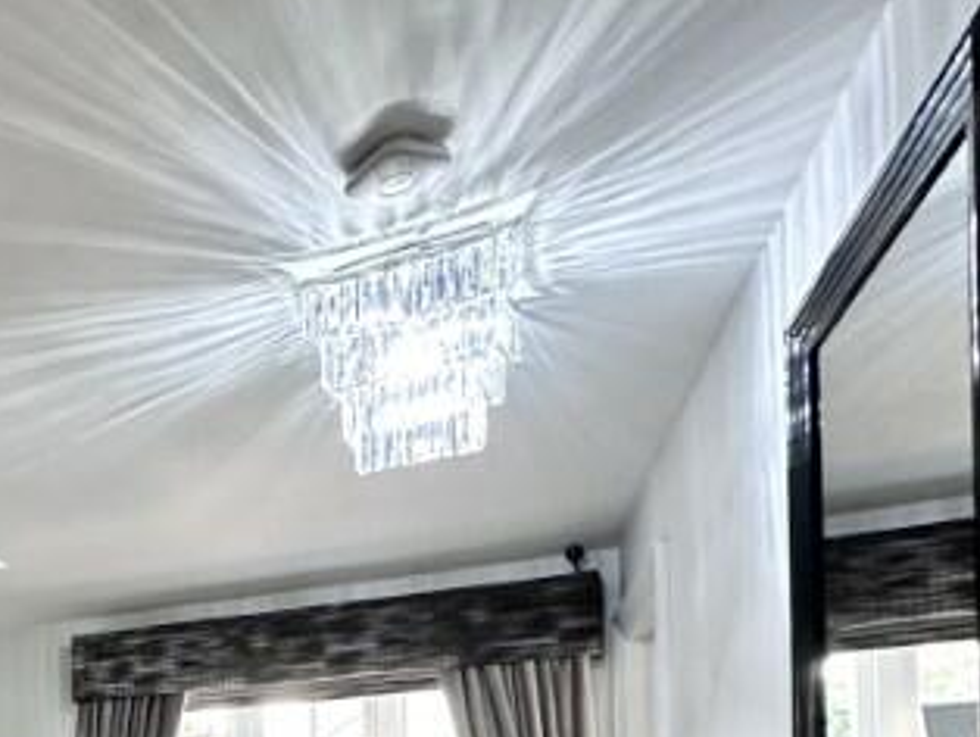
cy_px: 871
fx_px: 1077
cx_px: -183
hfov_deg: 37.6
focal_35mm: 38
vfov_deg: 31.9
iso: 400
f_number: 2.2
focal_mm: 2.22
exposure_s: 1/50
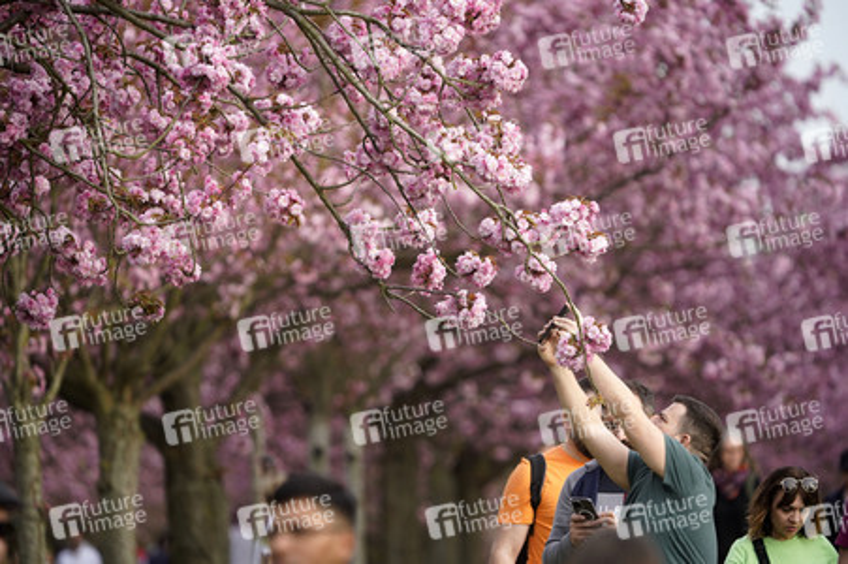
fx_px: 10121
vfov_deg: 3.2
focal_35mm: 430
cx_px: 424
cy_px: 282
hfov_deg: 4.8
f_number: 6.3
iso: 1600
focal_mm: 430
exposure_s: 1/800
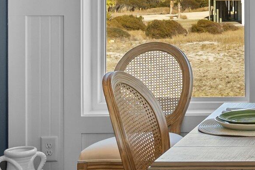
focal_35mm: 108
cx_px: 418
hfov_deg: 16.6
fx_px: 765
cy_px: -28
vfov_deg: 12.4
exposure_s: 1/25
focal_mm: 21
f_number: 8
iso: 200
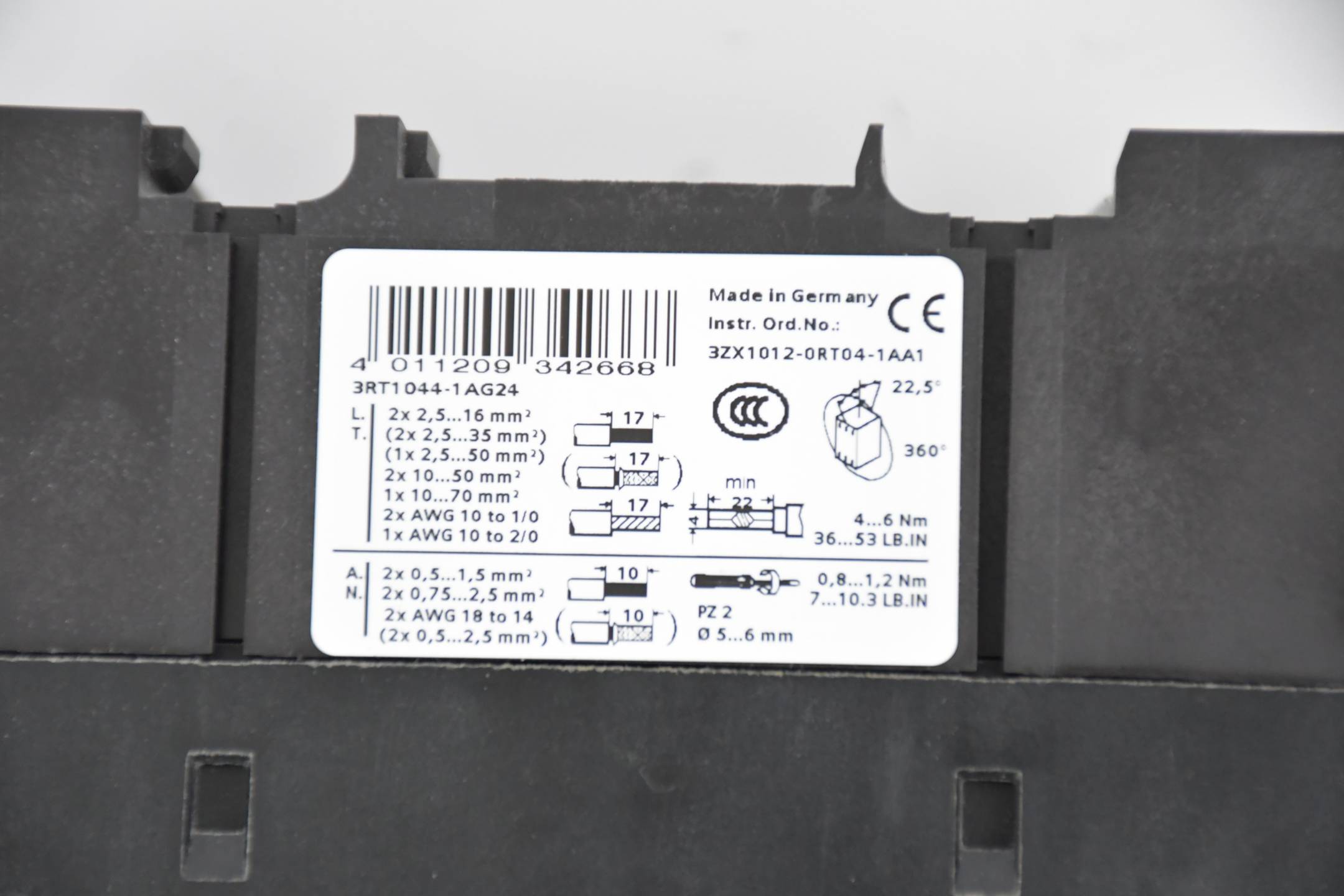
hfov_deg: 9.8
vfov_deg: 6.5
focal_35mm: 210
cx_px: 672
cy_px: 448
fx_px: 7839
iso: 3200
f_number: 5.6
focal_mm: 140
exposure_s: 1/250
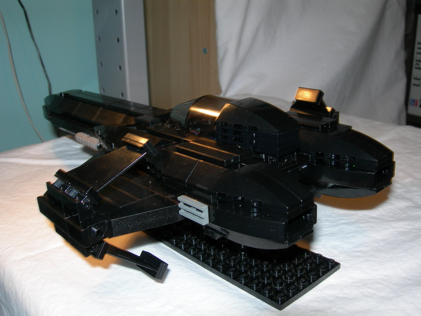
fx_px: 462
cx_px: 210
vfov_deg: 37.7
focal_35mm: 38
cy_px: 158
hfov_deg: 49.0
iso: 50
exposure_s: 1/60.1
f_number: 4.8
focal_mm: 7.8
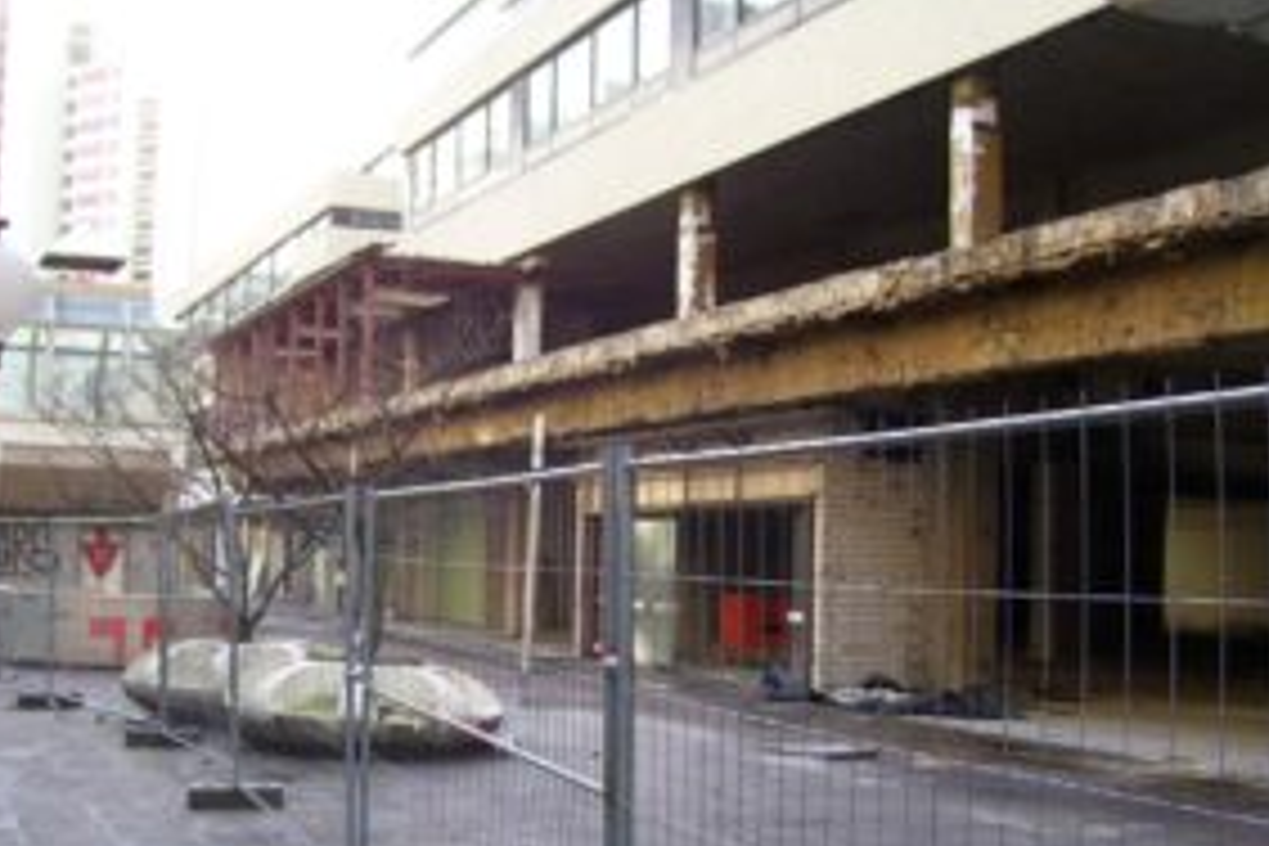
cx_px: 504
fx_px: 1657
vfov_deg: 28.6
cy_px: 504
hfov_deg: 41.7
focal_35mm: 47
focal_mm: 6
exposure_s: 1/90
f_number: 2.7
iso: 80
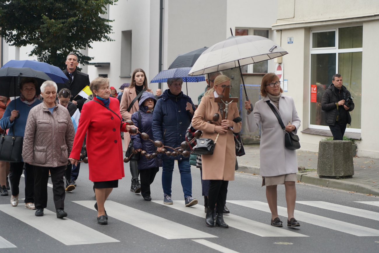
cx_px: 190
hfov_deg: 19.5
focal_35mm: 105
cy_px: 126
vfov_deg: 13.0
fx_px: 1105
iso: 1600
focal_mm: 105
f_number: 4
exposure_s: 1/160
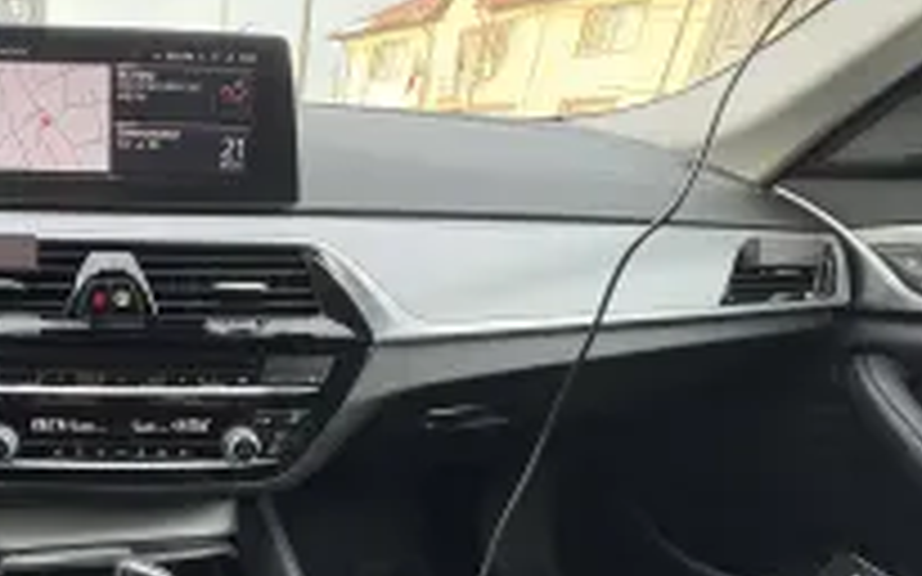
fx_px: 653
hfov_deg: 61.8
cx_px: 130
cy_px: 504
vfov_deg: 43.9
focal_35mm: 26
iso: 320
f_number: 2.2
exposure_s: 1/88
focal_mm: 2.22
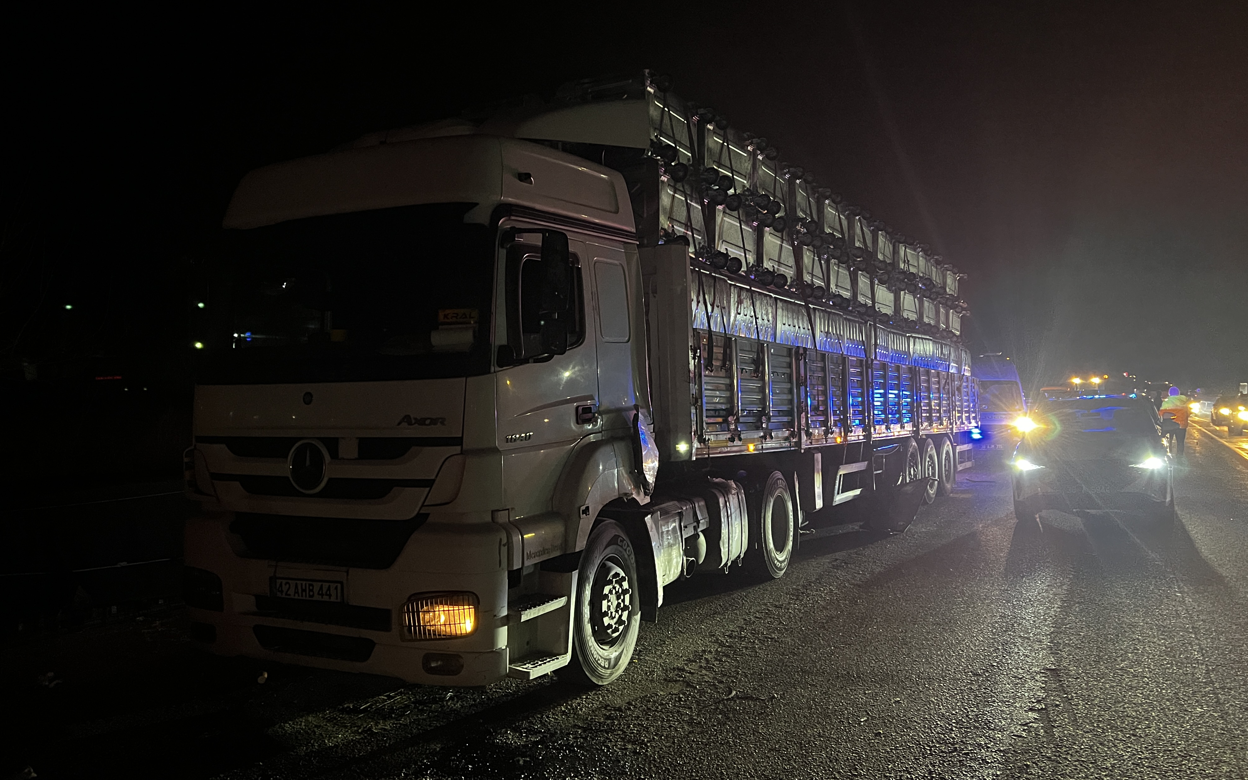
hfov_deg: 66.5
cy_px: 378
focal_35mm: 28
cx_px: 617
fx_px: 952
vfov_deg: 44.5
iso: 640
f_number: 1.5
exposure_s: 1/35
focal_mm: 5.7
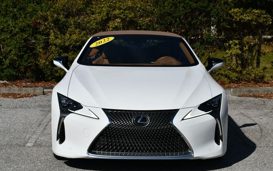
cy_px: 92
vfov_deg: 13.8
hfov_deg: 21.9
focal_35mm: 95
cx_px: 137
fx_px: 707
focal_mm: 46
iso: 100
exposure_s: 1/500
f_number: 11
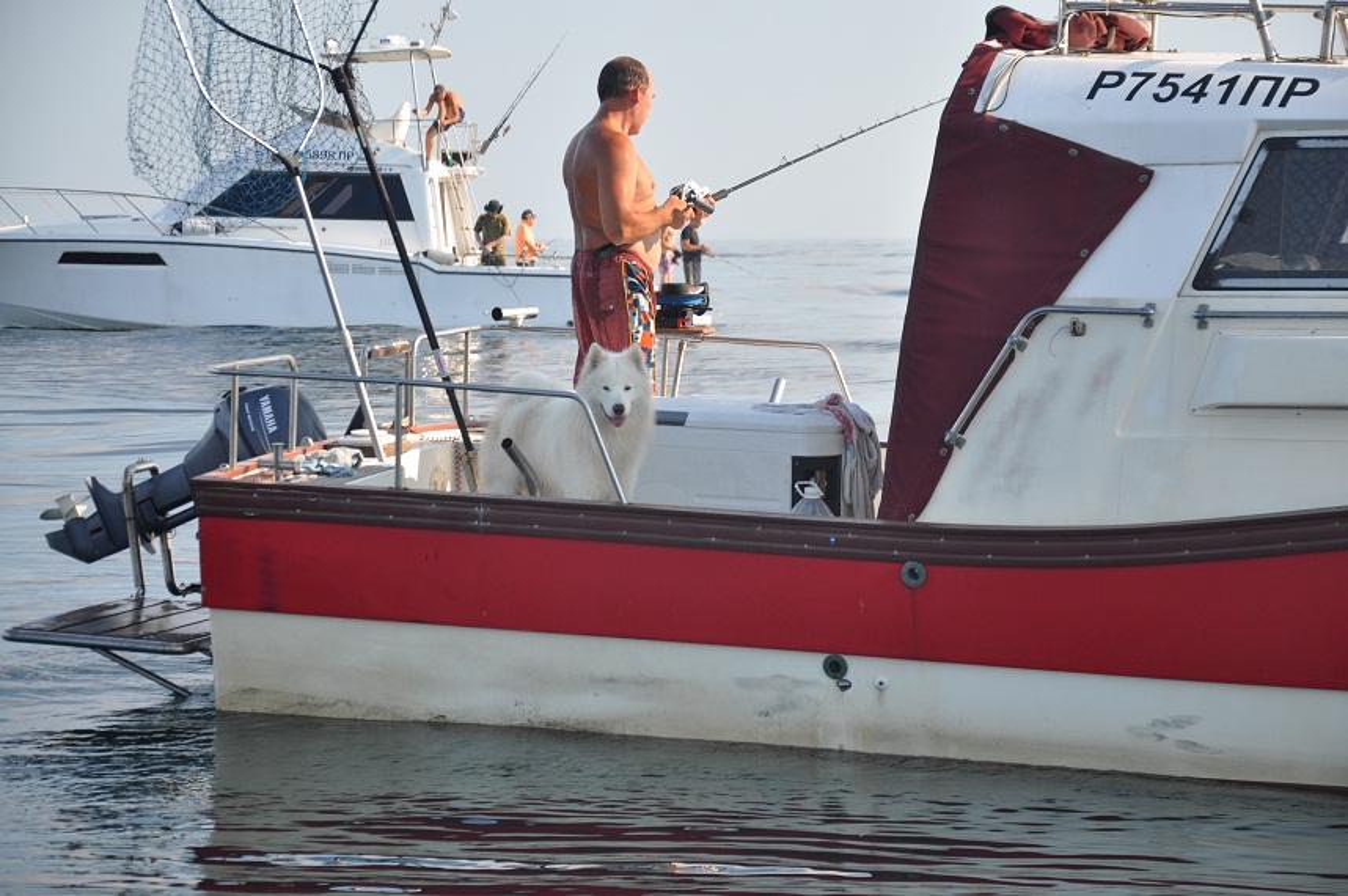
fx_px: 4769
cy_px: 448
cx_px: 674
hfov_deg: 16.1
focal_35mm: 128
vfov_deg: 10.7
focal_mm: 85
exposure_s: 1/250
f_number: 5.6
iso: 400
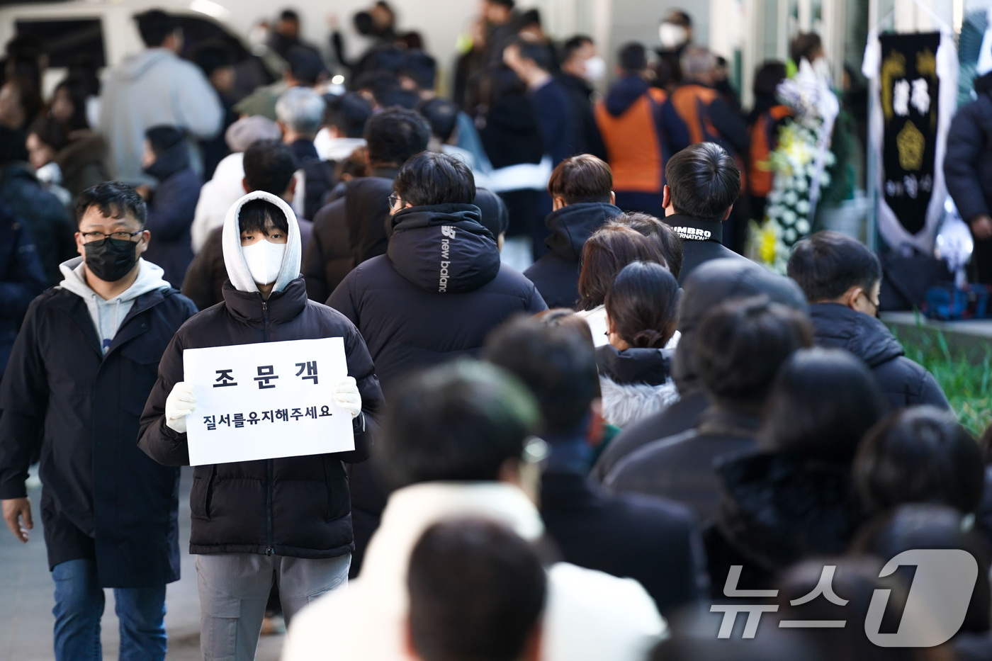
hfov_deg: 10.3
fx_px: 5510
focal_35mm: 200
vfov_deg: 6.9
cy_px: 330
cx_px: 496
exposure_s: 1/250
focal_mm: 200
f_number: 2.8
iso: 800
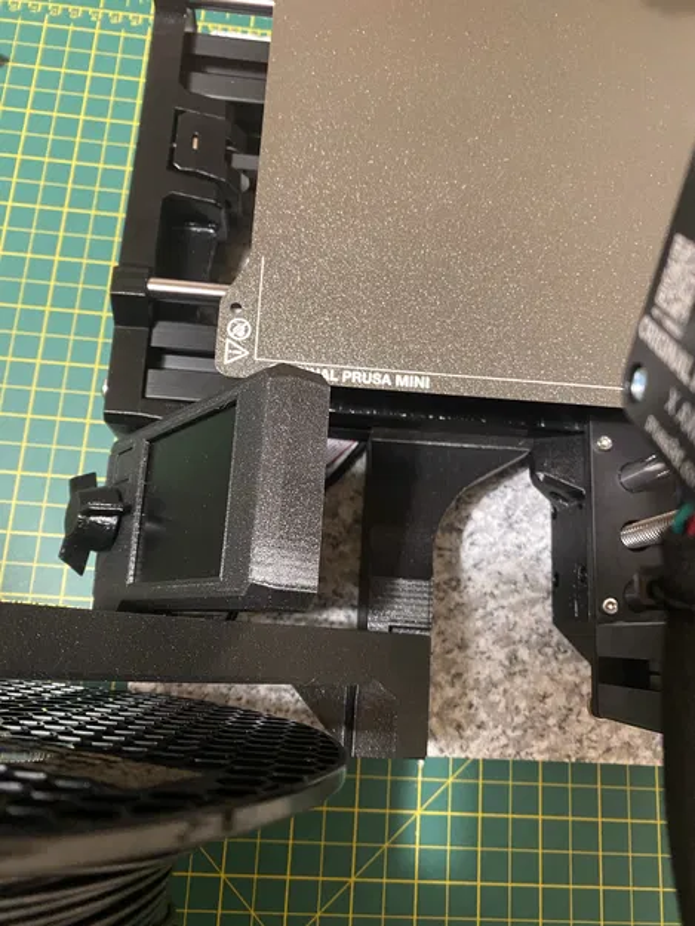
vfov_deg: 67.3
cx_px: 348
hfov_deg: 53.1
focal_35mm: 26
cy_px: 463
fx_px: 696
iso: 500
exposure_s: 1/25
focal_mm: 4.25
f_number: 1.8
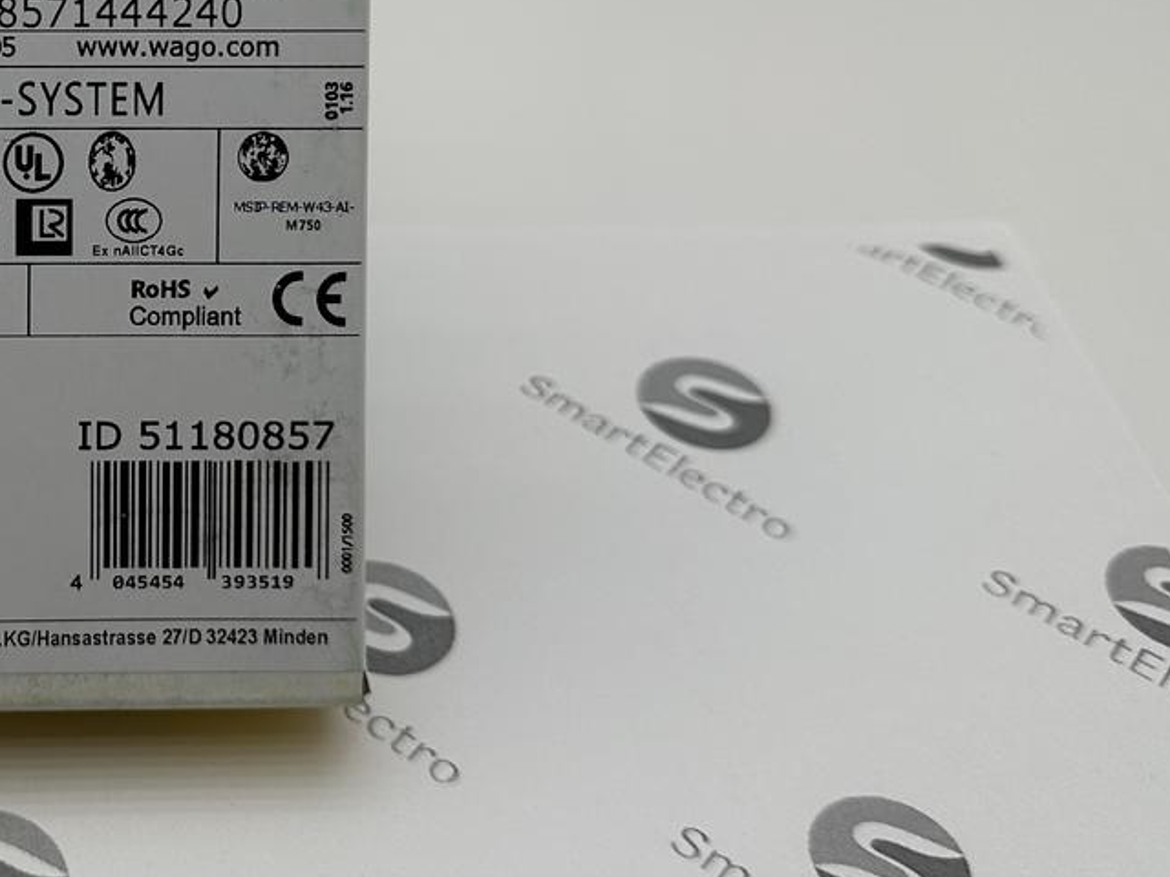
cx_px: -33
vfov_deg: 24.0
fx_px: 2028
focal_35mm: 60
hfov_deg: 29.7
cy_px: 177
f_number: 1.78
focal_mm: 6.86
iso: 80
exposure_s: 1/1357
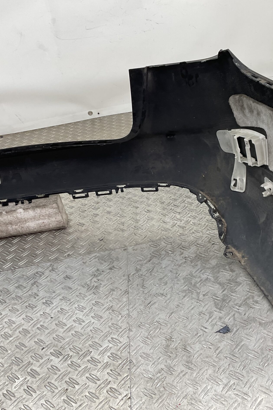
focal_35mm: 41
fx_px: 466
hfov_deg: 32.4
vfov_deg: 47.4
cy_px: 204
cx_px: 177
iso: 32
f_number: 1.8
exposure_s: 1/120
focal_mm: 3
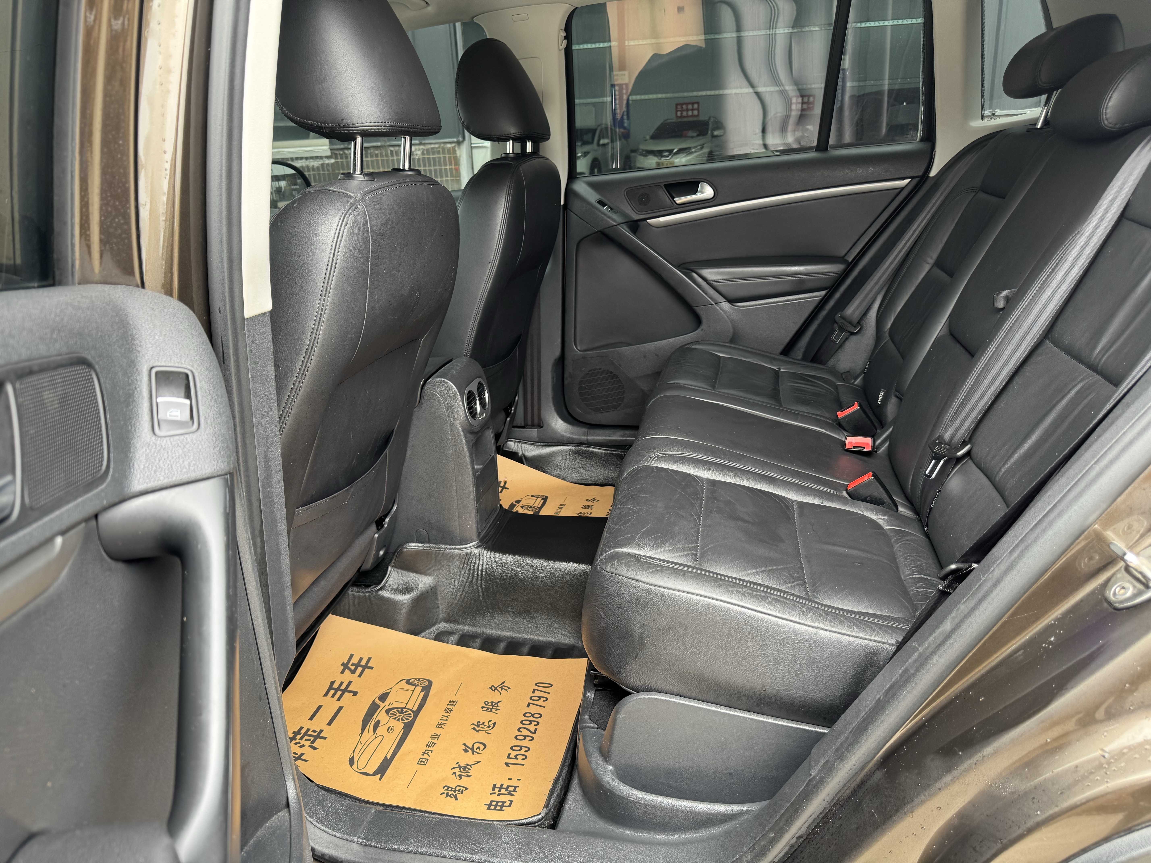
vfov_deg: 56.8
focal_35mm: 24
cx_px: 576
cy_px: 432
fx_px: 798
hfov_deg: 71.6
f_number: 1.78
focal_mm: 6.76
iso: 100
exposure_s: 1/121
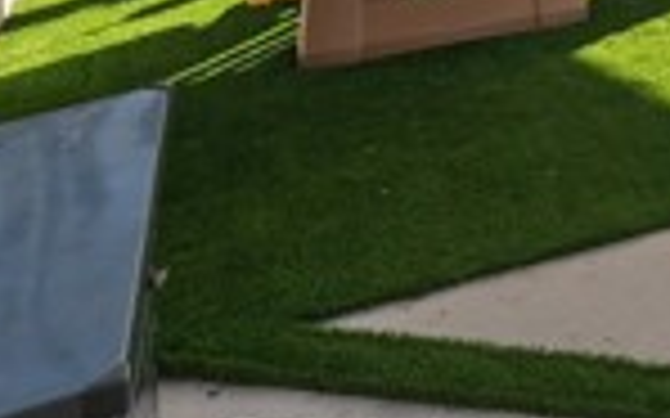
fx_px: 1342
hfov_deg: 19.7
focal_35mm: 74
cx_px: 1246
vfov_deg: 14.5
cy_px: -431
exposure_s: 1/320
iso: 160
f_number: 8
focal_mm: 16.8
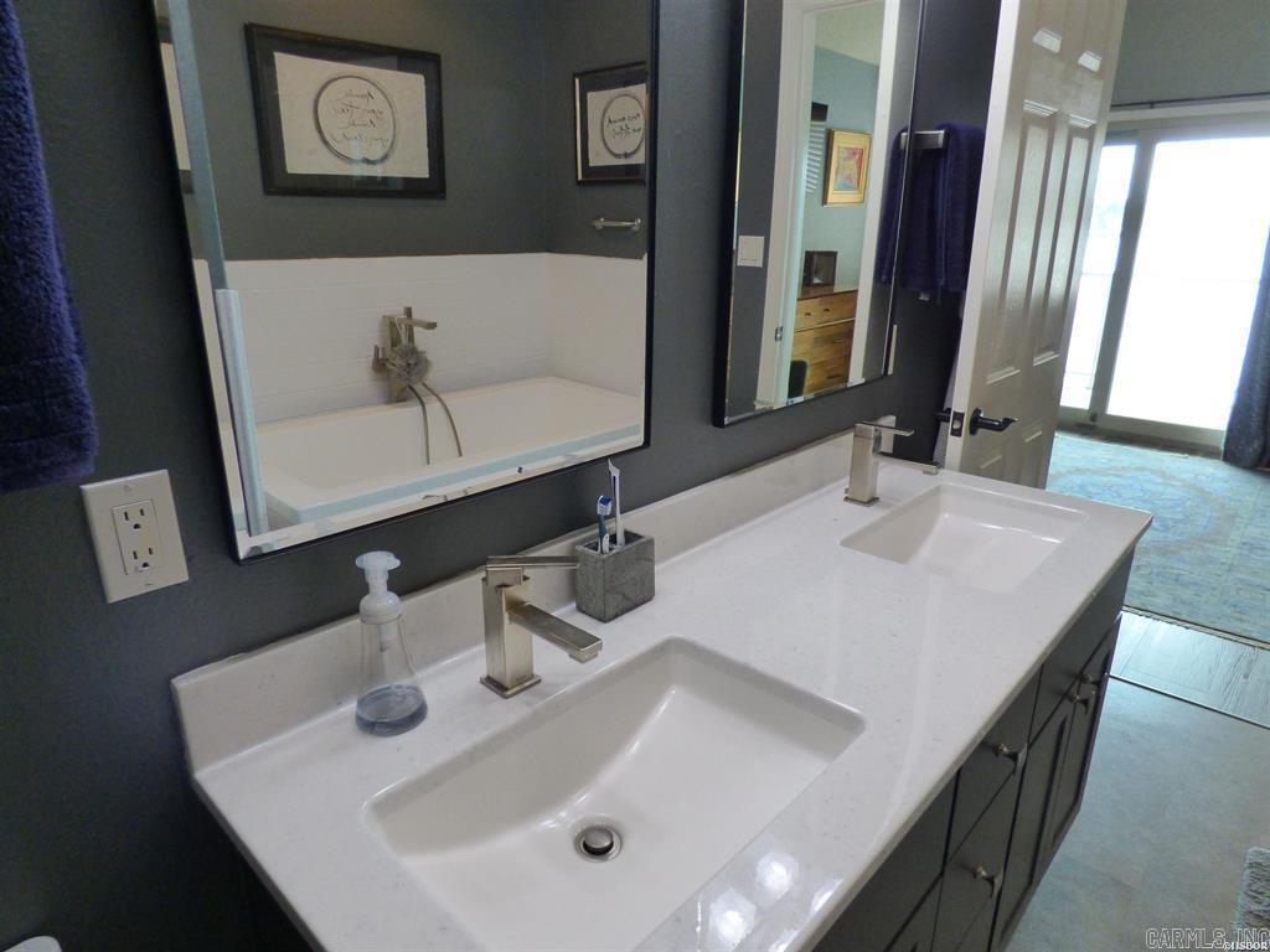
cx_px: 635
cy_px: 476
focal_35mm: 20
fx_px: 734
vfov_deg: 66.0
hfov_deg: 81.7
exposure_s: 1/60
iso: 400
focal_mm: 3.58
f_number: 2.8
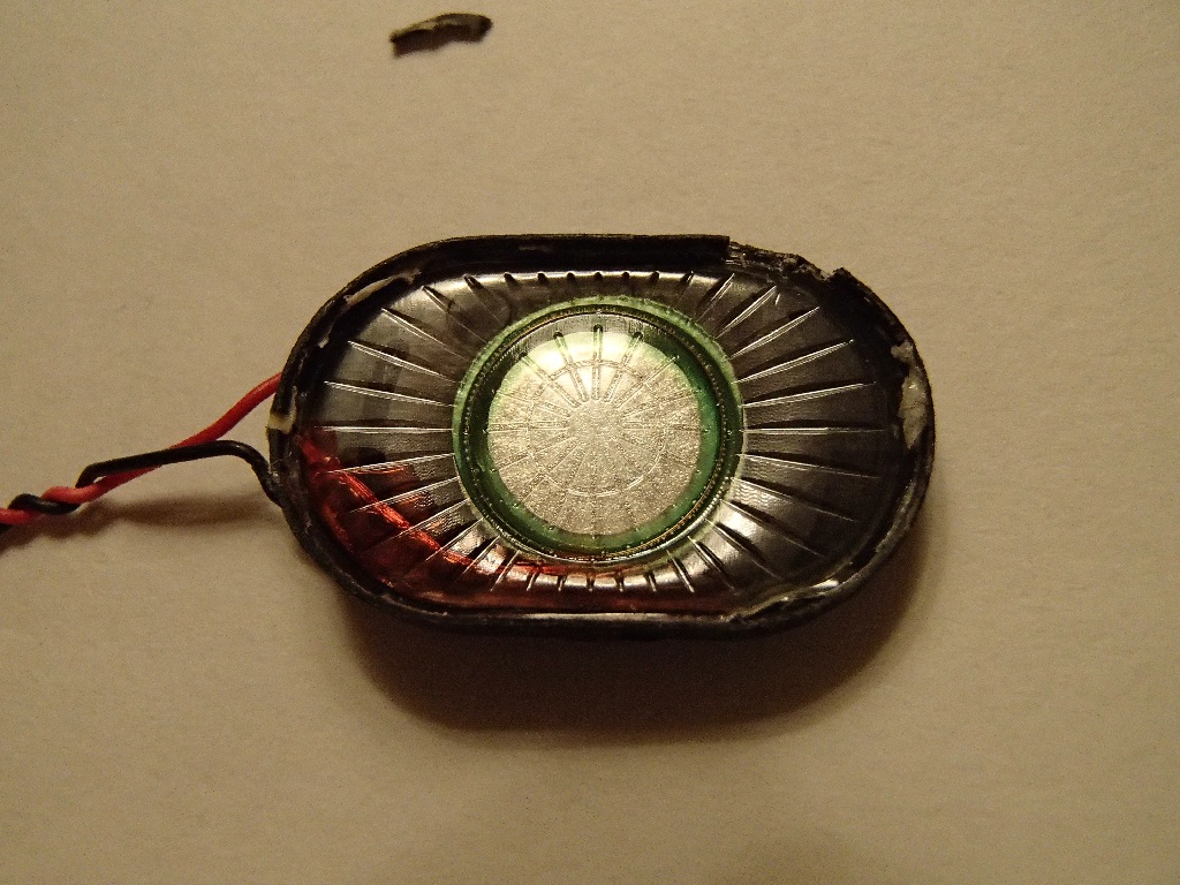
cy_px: 442
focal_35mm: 37
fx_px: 1261
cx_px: 590
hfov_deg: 50.1
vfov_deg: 38.7
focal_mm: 6.64
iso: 800
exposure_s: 1/60
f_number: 4.7
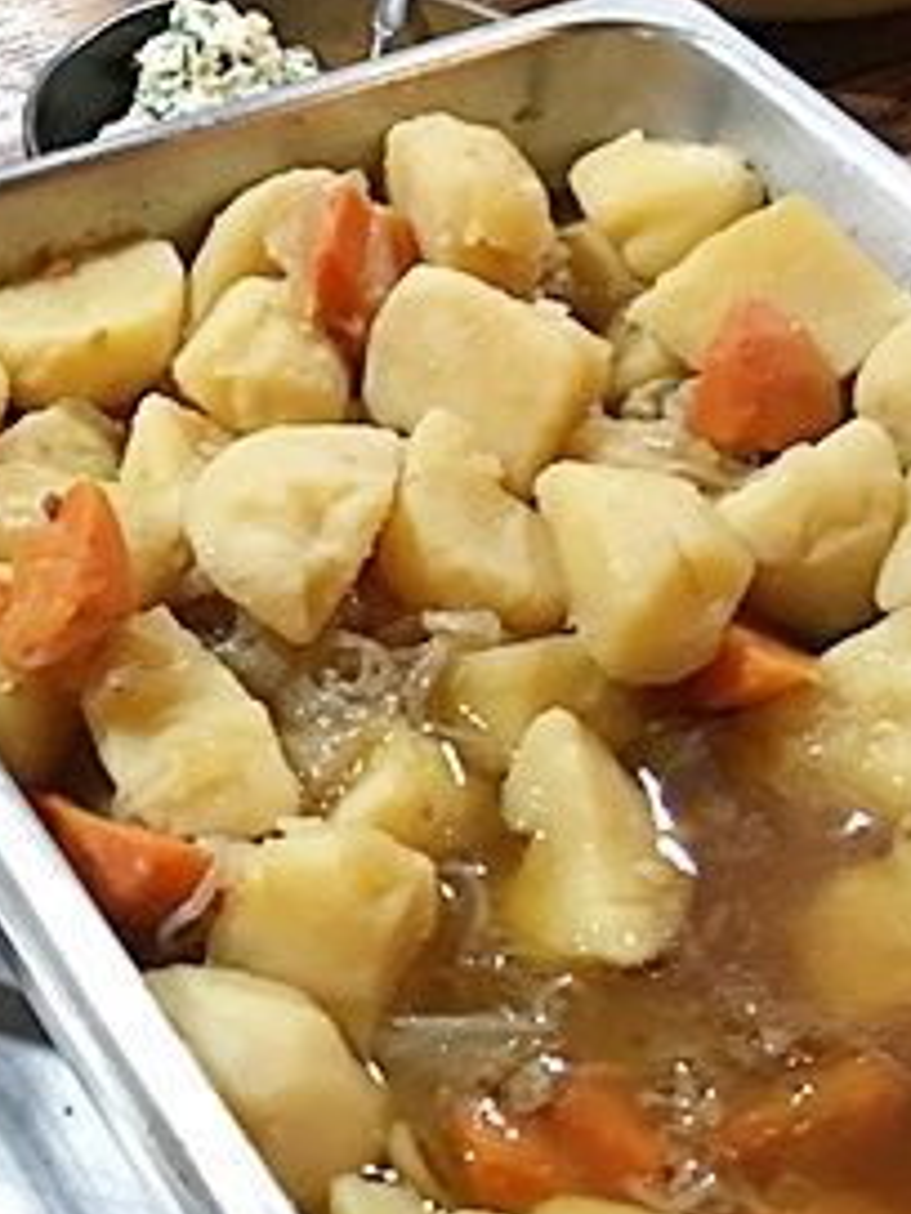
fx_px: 2491
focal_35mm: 71
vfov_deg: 27.4
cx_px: -170
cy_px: 654
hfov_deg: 19.6
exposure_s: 1/15
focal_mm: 4.15
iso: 100
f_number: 2.2
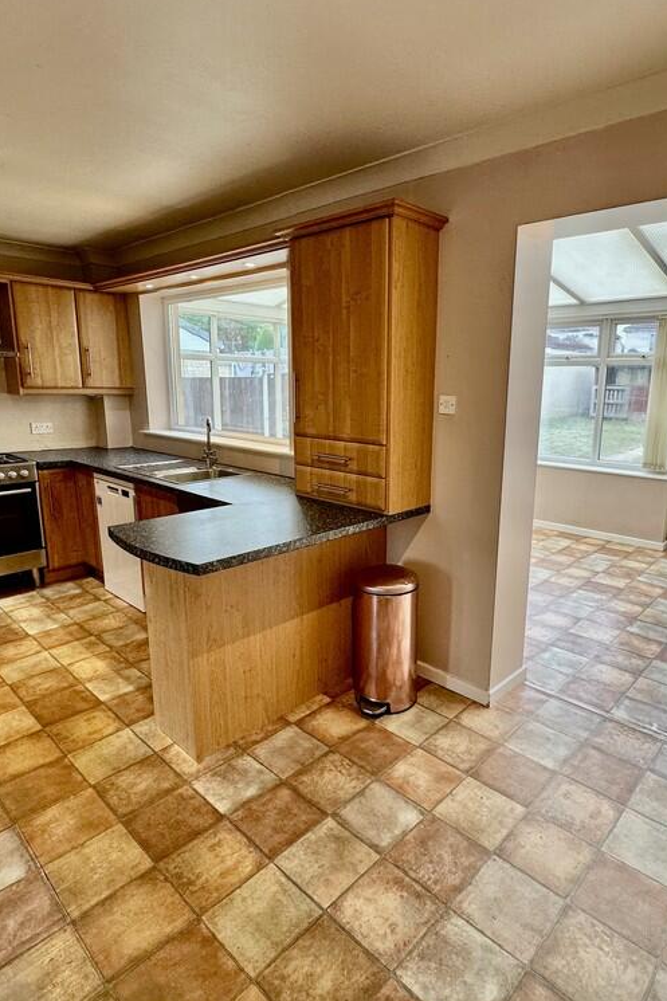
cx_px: 382
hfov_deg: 61.6
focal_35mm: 20
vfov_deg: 84.0
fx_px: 556
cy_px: 498
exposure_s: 1/100
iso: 64
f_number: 2.2
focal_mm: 2.22
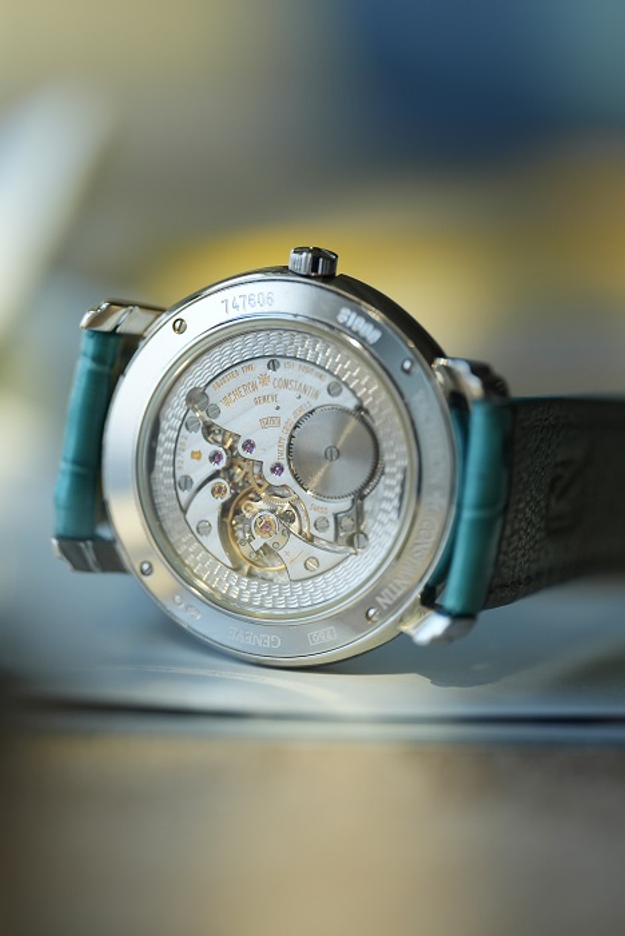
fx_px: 2731
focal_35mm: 105
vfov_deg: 19.4
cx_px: 312
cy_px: 468
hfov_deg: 13.1
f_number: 2.8
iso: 400
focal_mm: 105
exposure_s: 1/250
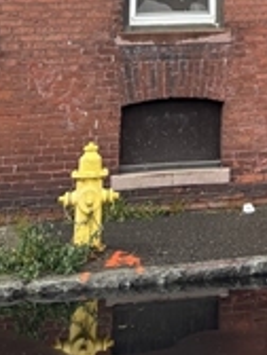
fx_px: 1224
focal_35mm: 119
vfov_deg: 13.5
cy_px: -416
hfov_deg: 11.9
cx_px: 390
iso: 64
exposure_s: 1/162
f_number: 1.6
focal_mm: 5.96
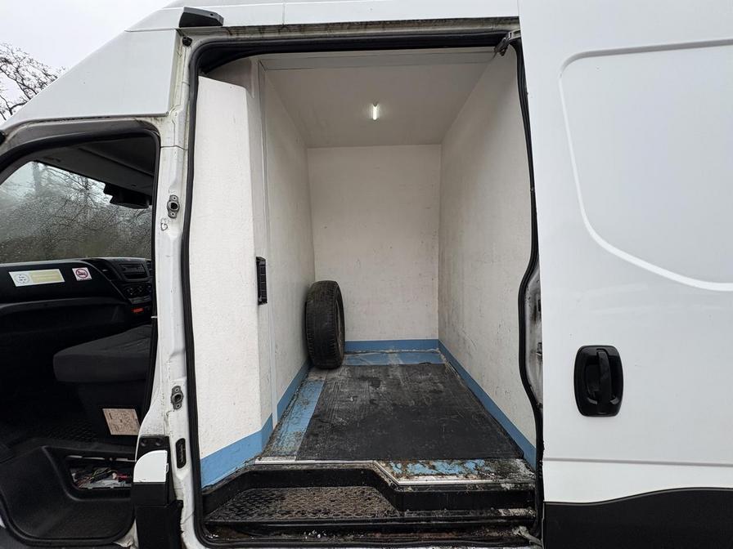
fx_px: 296
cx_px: 366
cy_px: 274
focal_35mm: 14
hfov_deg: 102.1
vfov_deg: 85.7
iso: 80
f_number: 2.2
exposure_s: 1/120
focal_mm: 2.22
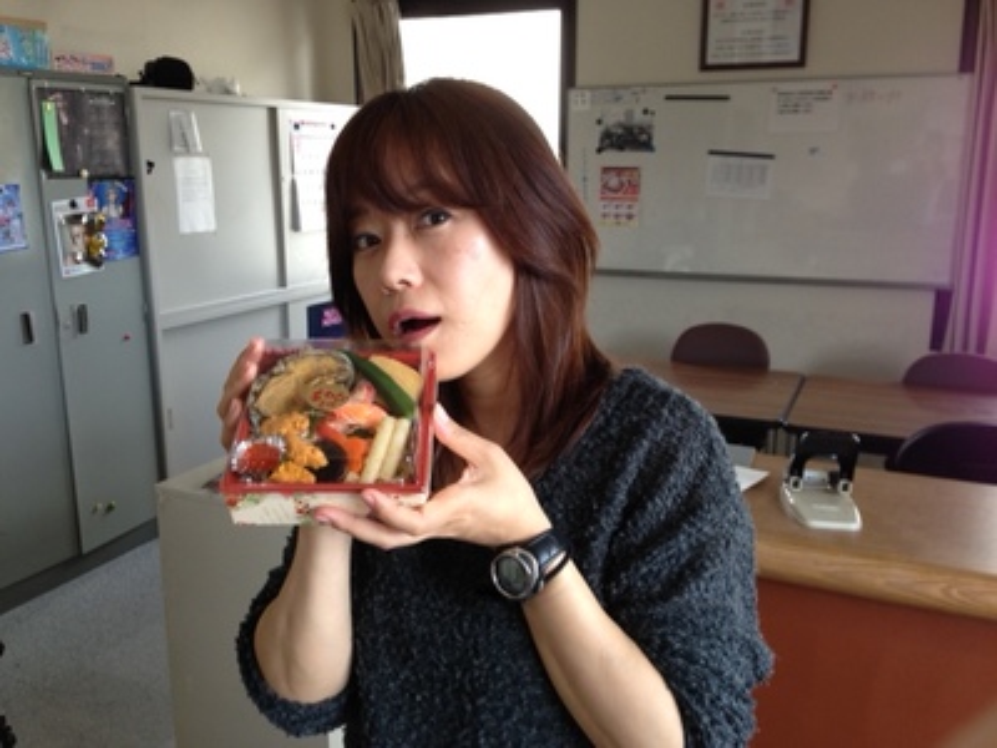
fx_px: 950
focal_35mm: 33
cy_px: 374
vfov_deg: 42.9
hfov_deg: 55.4
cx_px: 498
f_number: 2.4
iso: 50
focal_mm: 4.13
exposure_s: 1/30
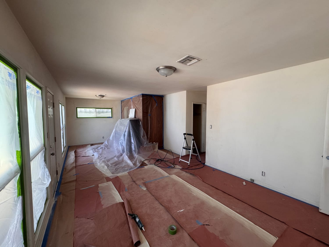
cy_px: 124
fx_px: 133
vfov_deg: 85.7
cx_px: 164
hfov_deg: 102.1
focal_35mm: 14
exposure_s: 1/120
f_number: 2.2
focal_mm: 2.22
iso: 160
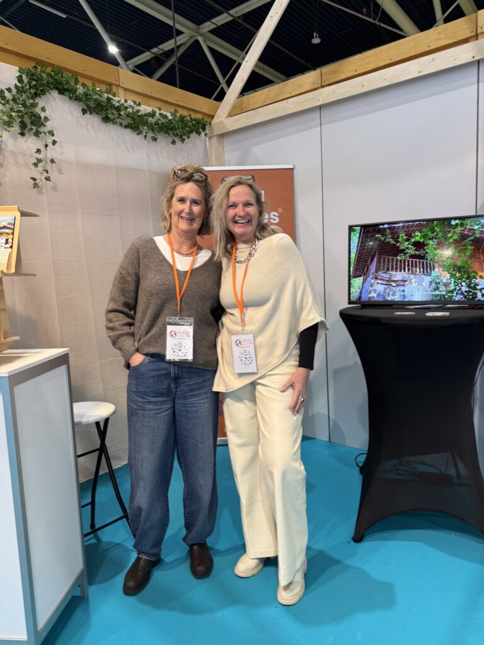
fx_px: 447
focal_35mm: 24
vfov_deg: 71.6
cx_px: 242
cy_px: 322
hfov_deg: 56.8
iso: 125
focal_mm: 6.76
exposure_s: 1/50
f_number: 1.78
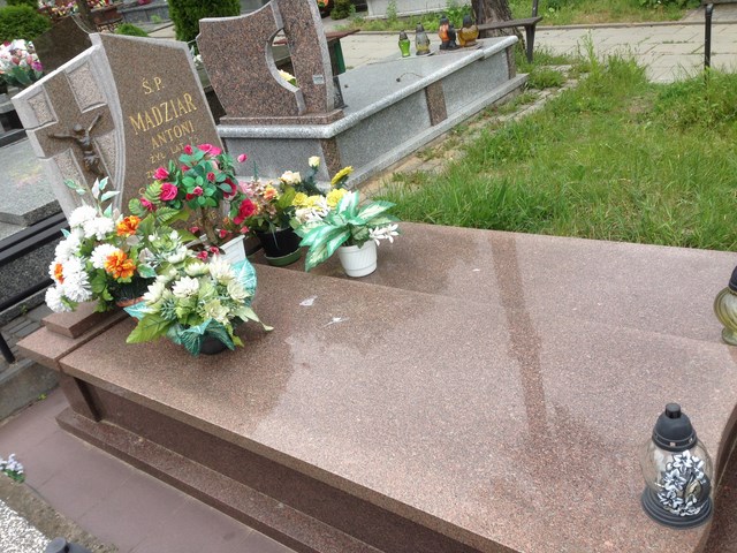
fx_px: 703
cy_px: 276
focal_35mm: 33
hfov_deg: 55.4
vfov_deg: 42.9
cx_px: 368
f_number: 2.4
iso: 50
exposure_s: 1/511
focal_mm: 4.12
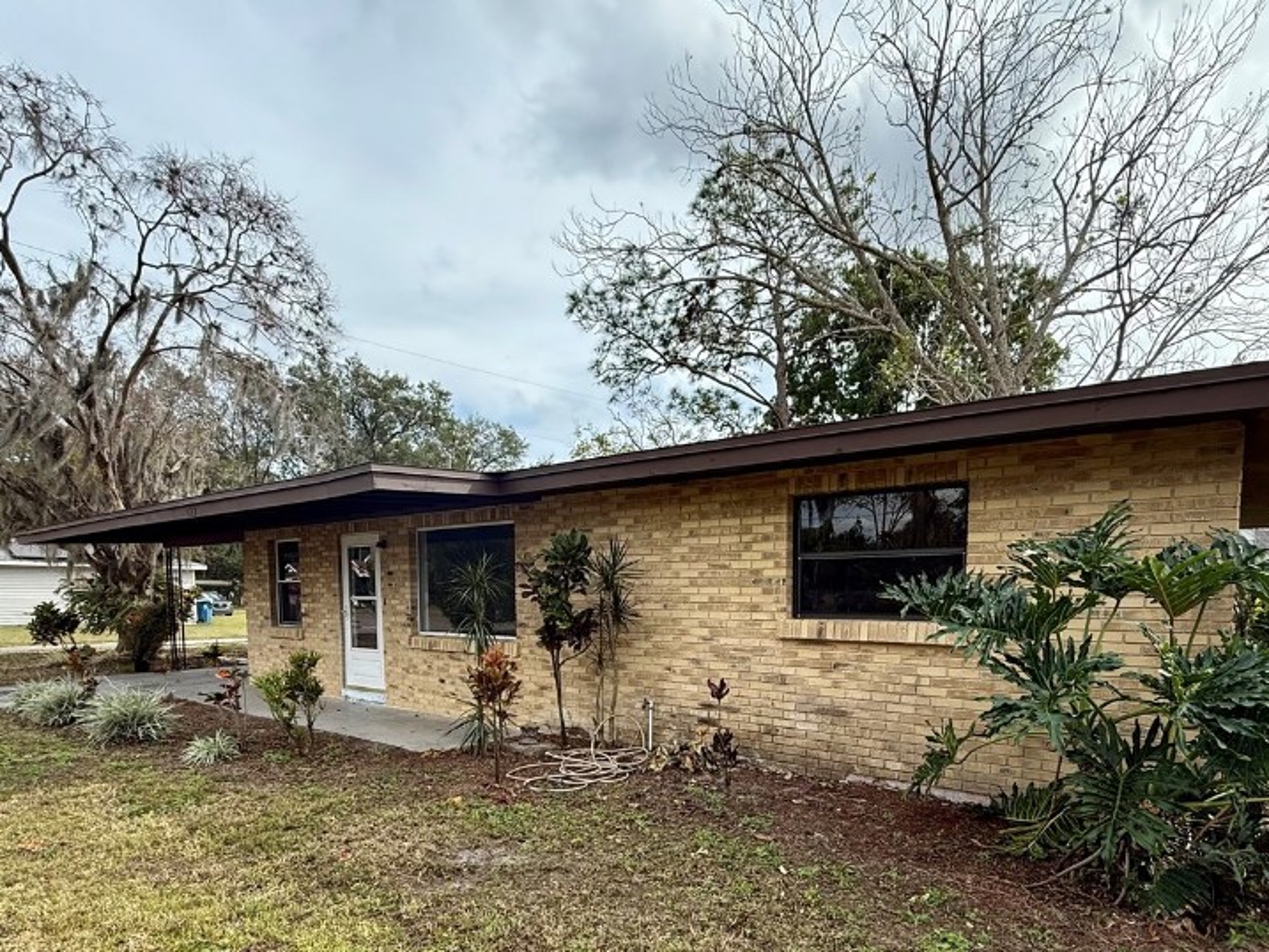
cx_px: 687
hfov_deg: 81.6
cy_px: 649
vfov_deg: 64.0
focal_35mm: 20
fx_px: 733
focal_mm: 2.22
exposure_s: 1/901
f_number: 2.2
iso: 64
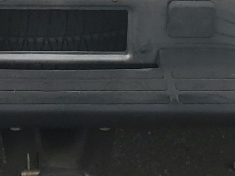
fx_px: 1066
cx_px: 32
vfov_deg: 8.7
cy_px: -232
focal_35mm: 157
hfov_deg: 12.5
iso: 50
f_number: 1.5
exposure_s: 1/1667
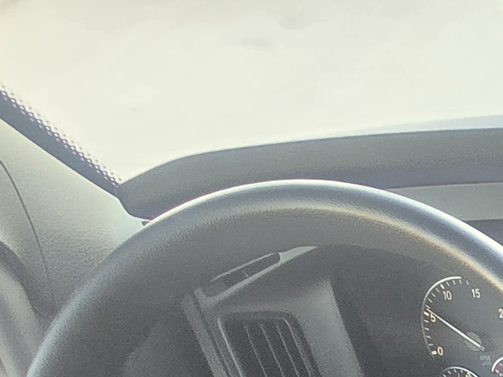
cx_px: 1234
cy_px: 992
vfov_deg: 13.2
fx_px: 1002
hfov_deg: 14.8
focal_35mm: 69
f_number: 2.2
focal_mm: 2.2
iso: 250
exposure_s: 1/60
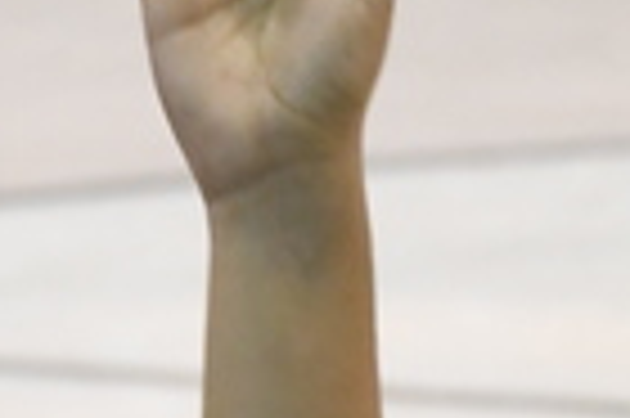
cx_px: 706
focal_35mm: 880
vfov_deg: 1.6
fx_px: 15382
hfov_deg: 2.3
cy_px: 1000
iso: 2000
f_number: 5.3
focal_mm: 80
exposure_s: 1/40
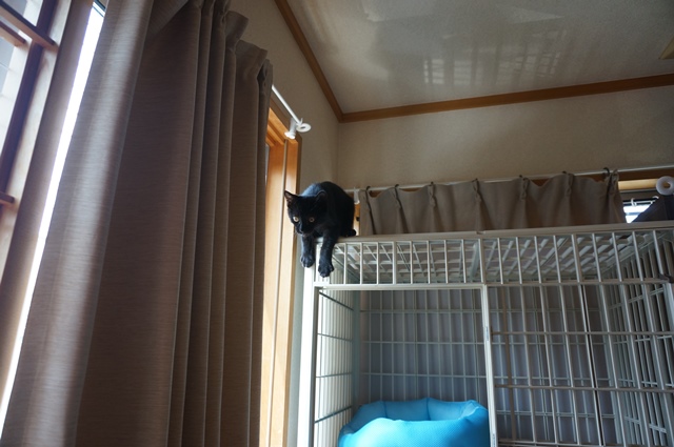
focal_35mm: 24
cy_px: 224
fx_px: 449
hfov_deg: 73.8
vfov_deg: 53.0
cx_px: 337
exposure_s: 1/160
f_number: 3.5
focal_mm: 16
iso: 400
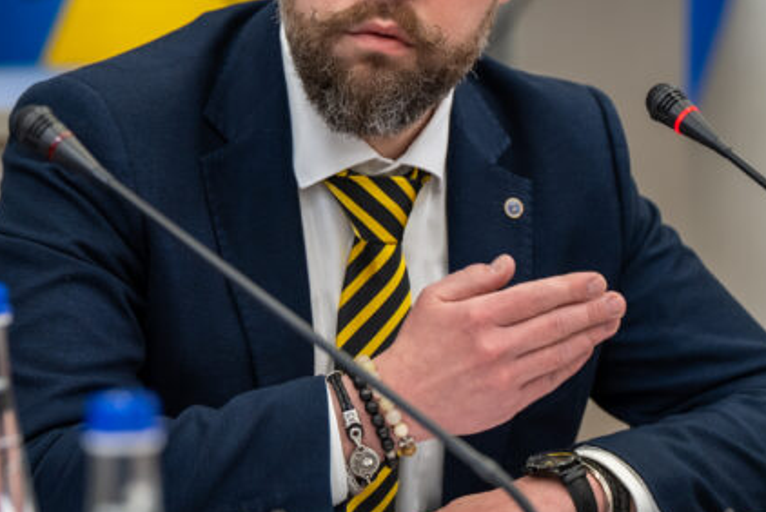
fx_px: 4067
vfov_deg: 7.2
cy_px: 130
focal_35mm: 191
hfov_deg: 10.8
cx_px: 499
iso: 640
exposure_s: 1/250
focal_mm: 105
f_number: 3.5
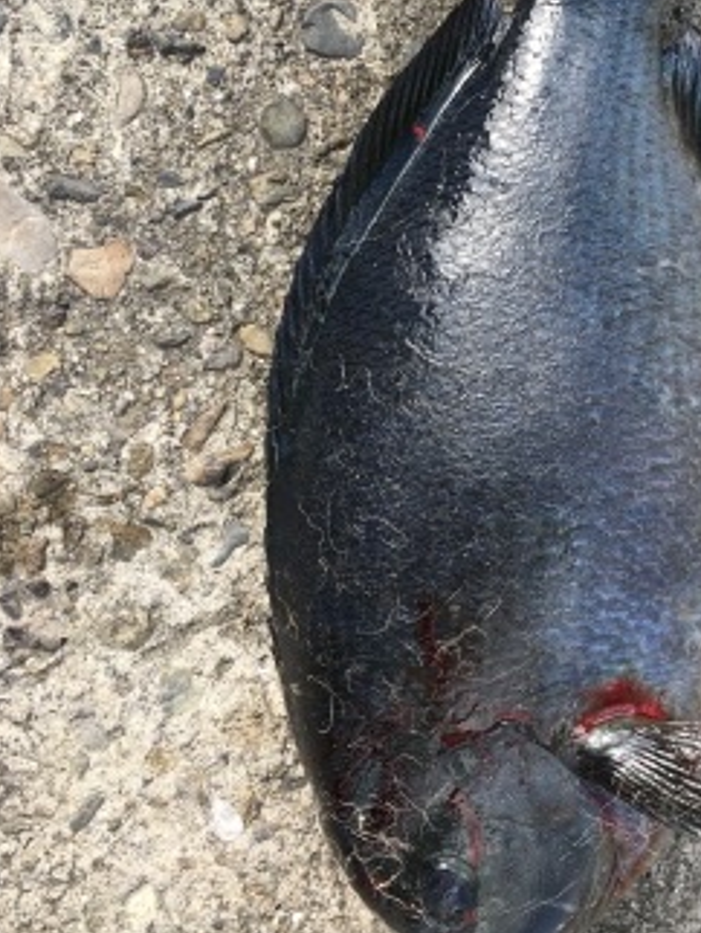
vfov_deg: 41.6
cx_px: 517
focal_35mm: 45
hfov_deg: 31.7
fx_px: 1213
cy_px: 325
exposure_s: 1/379
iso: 25
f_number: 2.2
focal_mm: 4.15
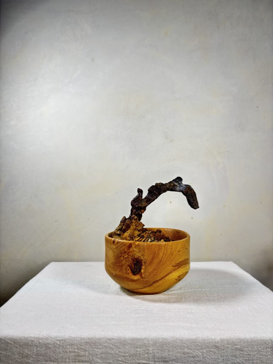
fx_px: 273
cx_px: 136
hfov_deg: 53.1
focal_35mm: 26
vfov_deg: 67.3
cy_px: 182
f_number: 1.6
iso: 125
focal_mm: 5.96
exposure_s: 1/60
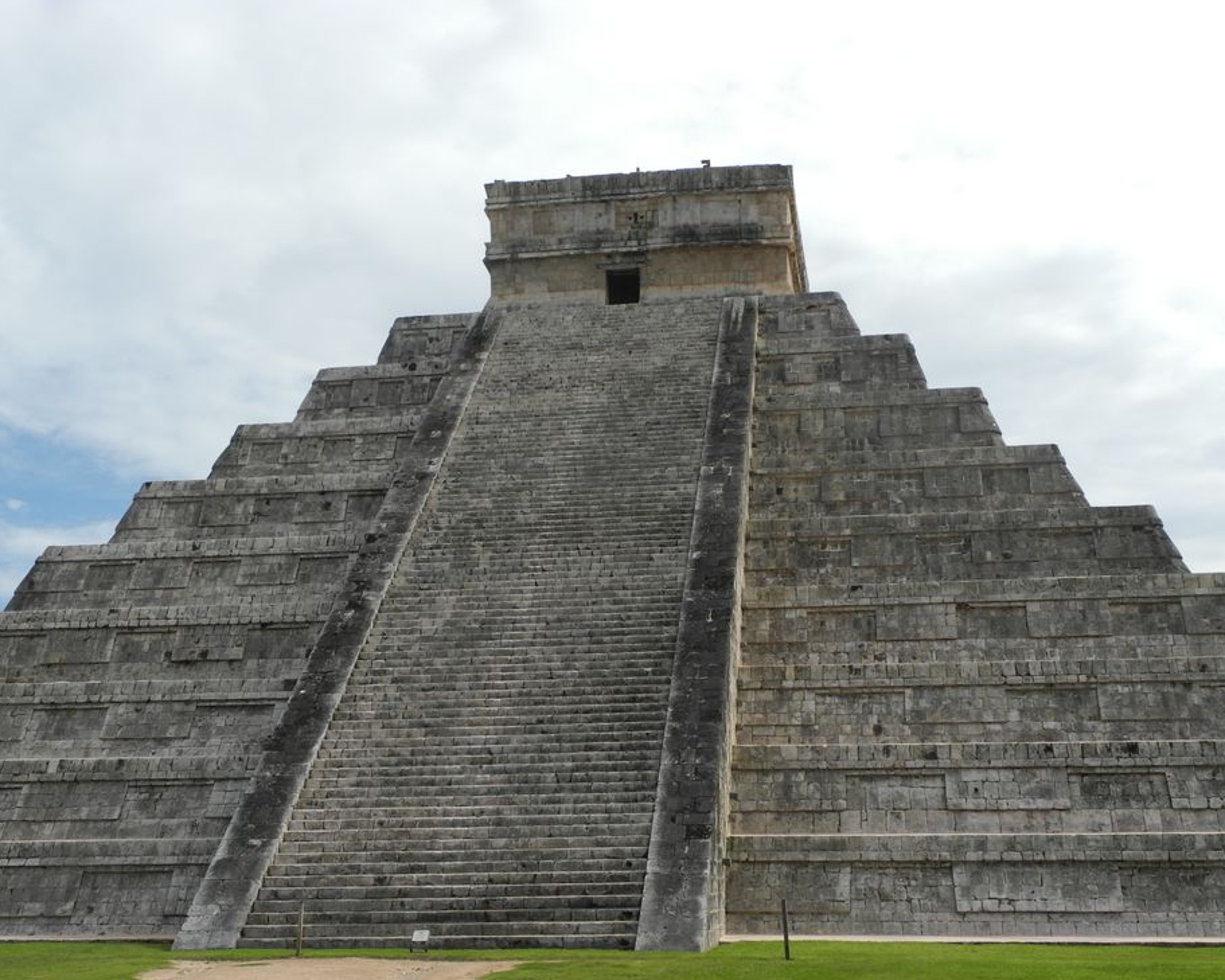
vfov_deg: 33.4
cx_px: 636
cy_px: 512
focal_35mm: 45
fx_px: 1632
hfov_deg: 41.1
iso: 100
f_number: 5
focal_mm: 8.8
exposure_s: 1/800
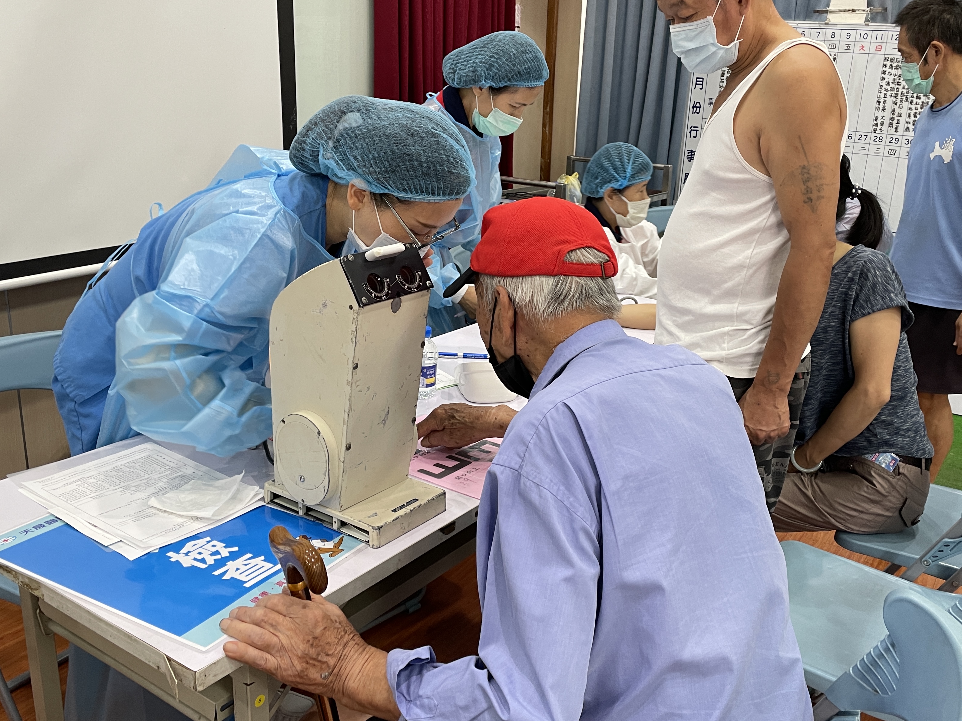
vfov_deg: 42.9
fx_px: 917
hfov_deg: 55.2
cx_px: 545
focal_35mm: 33
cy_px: 343
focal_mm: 4.2
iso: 80
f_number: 1.6
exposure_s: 1/60
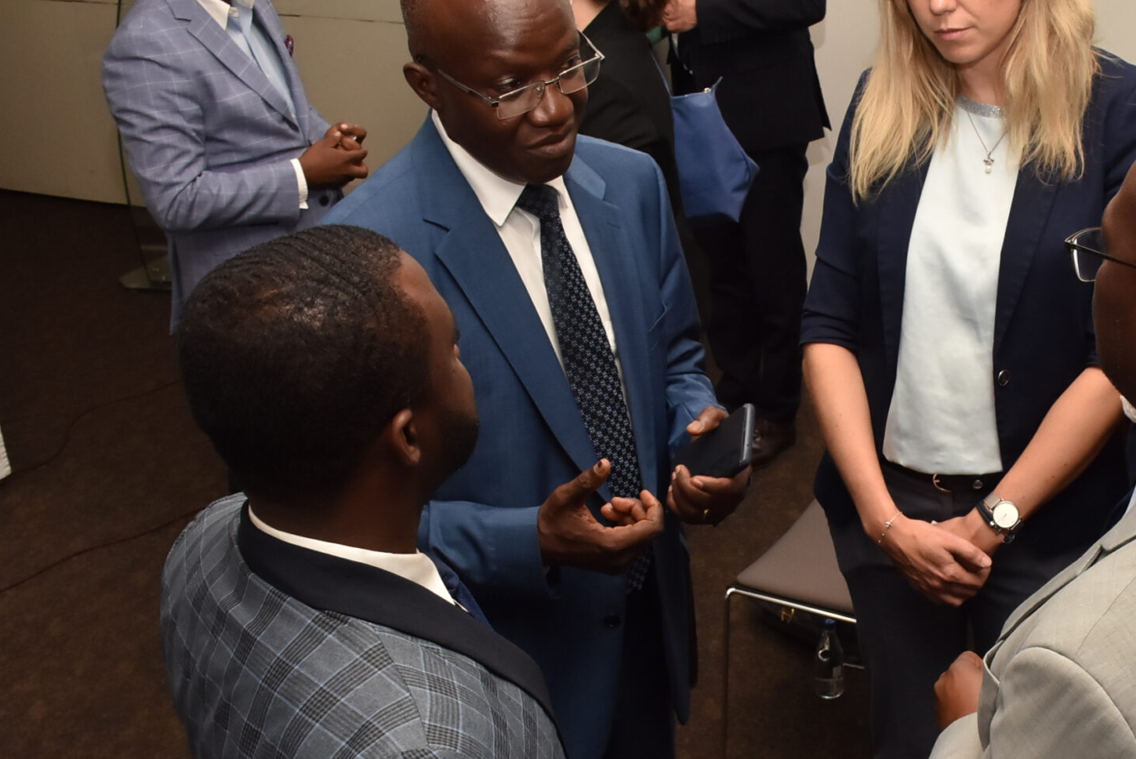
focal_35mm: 53
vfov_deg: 25.3
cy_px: 569
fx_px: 1673
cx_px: 856
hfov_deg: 36.6
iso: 1000
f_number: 7.1
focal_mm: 20
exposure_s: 1/125
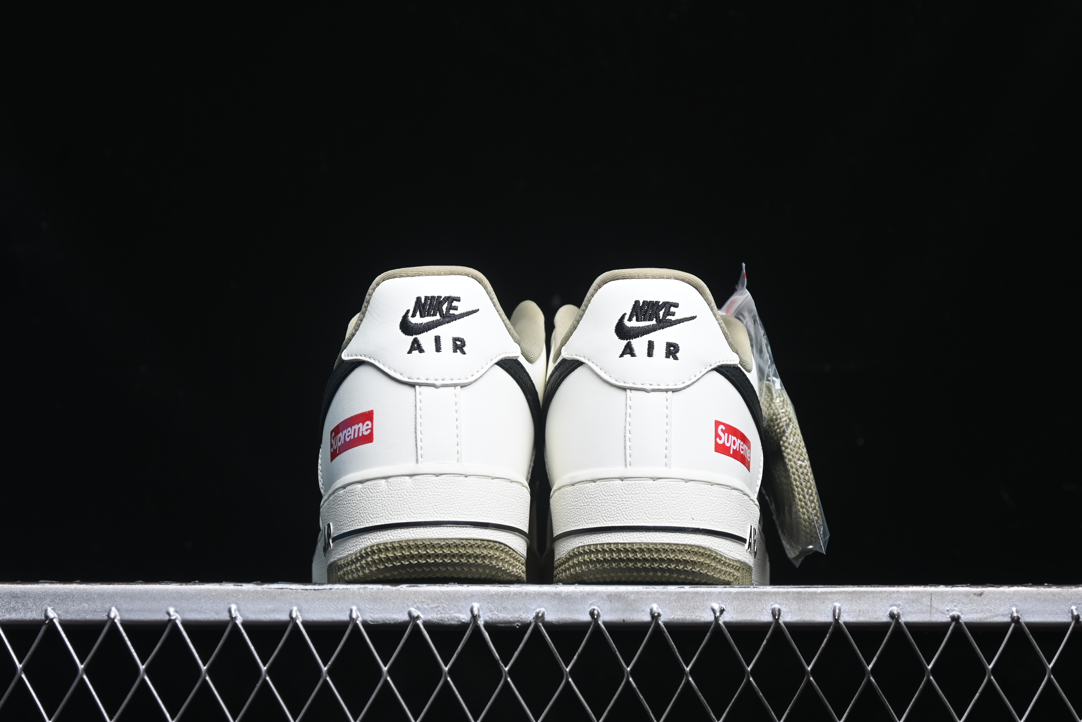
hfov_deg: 27.0
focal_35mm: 75
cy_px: 361
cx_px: 541
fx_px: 2254
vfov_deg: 18.2
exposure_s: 1/50
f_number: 6.3
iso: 160
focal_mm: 50
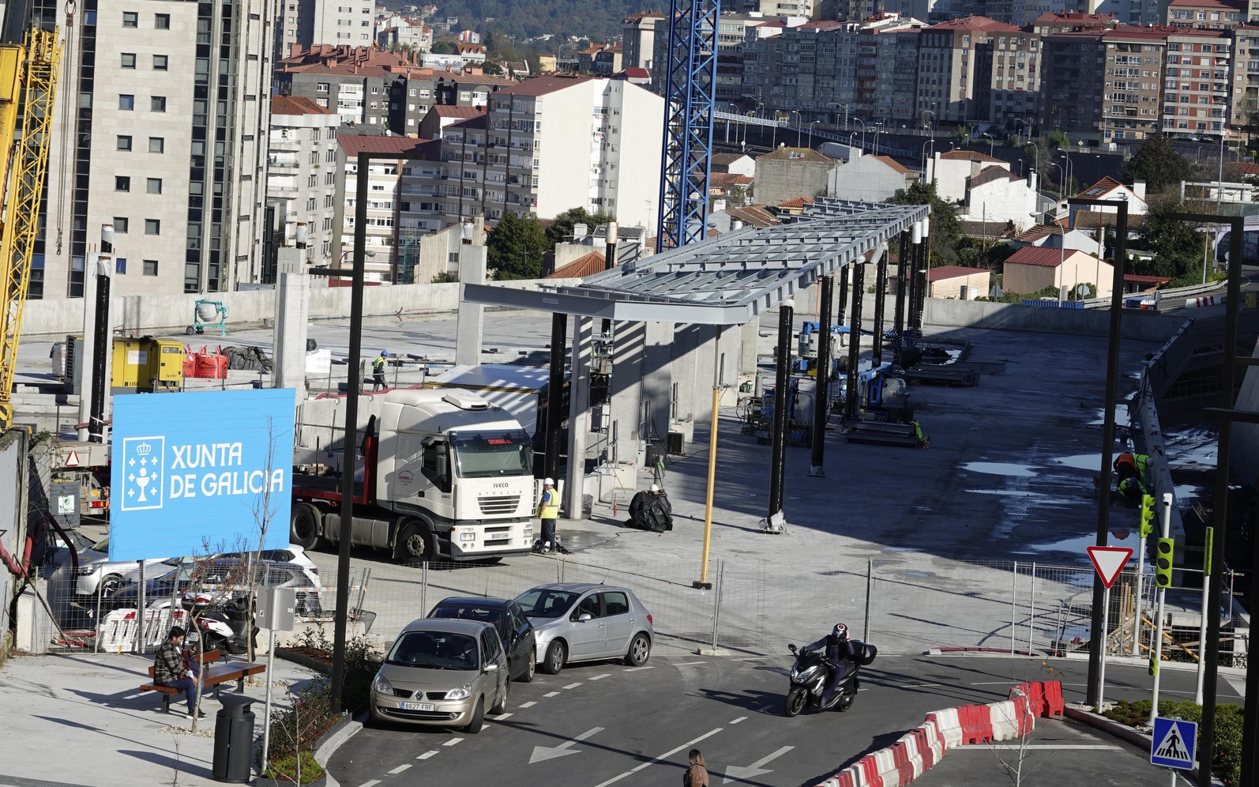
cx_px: 628
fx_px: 4597
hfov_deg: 15.6
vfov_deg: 9.8
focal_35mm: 134
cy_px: 390
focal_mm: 47.94
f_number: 4
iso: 100
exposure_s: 1/1000
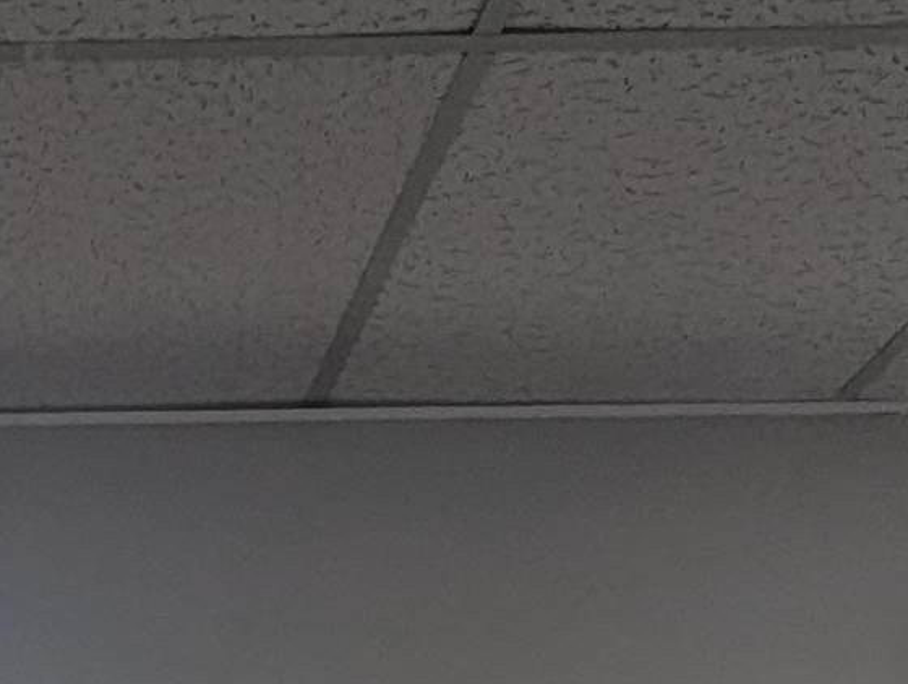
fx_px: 1866
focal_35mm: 71
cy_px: 1452
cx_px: -152
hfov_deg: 24.9
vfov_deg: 15.5
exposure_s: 1/146
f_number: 2.2
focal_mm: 1.95
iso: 61
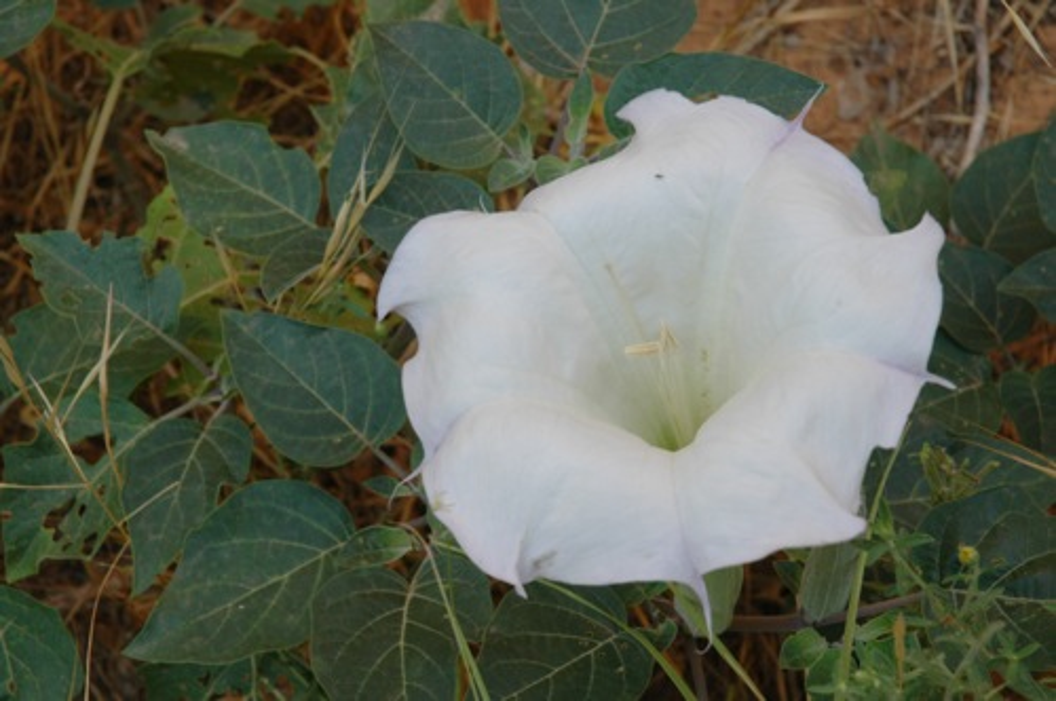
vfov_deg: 13.0
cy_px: 350
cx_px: 528
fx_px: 3076
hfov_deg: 19.5
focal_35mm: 105
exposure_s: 1/60
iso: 200
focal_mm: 70
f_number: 11
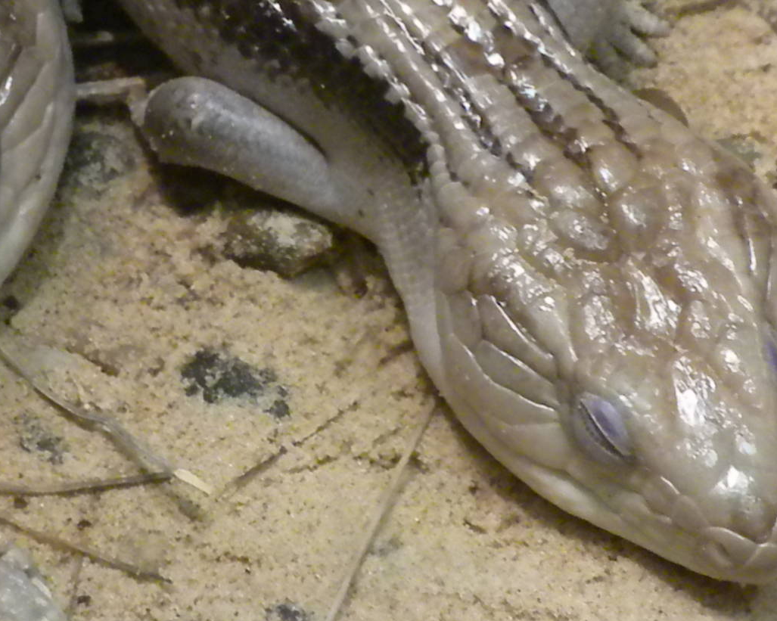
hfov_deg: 5.3
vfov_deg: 4.3
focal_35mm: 362
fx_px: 8322
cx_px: 235
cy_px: 254
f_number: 5.2
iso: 1891
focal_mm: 42.1
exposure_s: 1/52.2
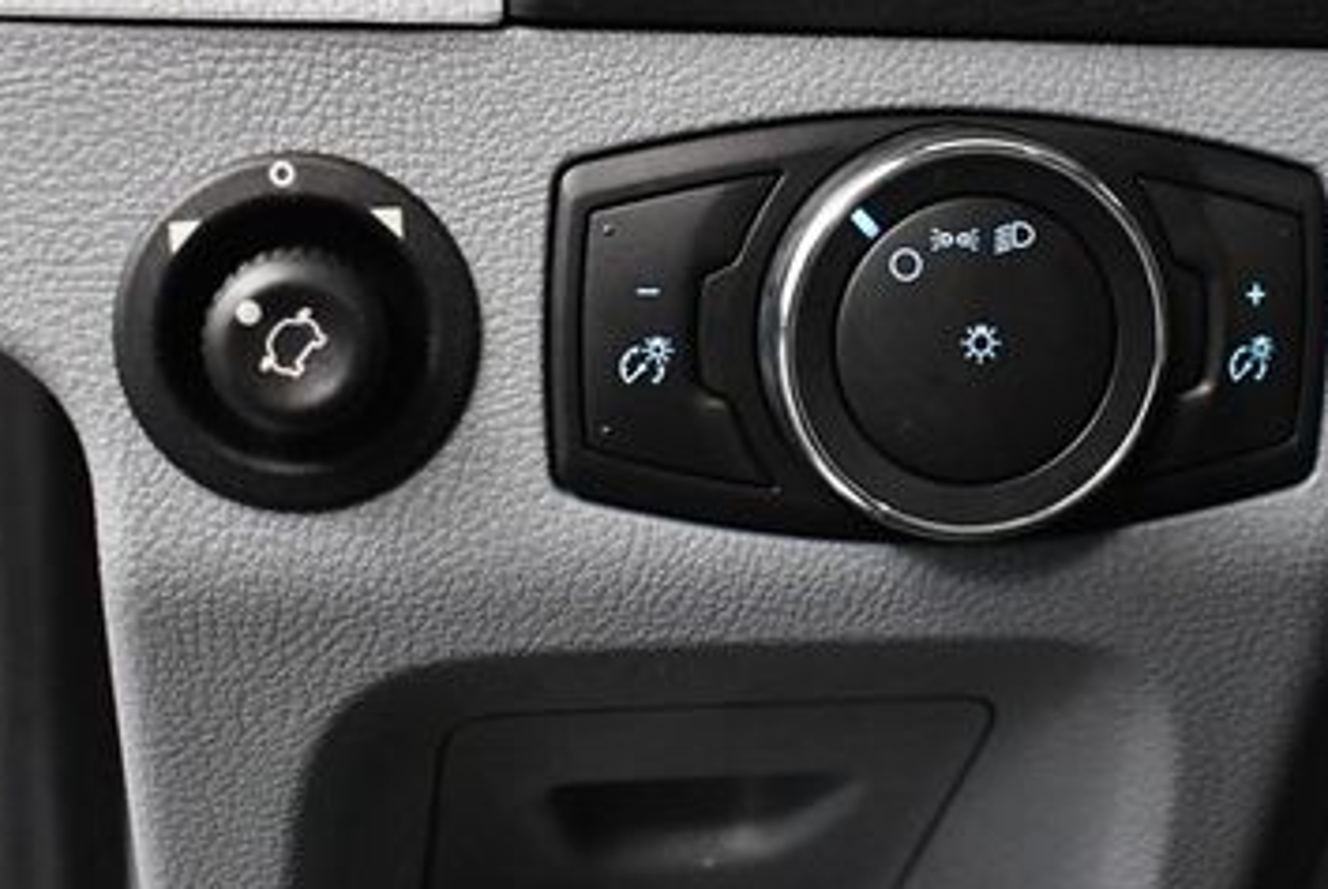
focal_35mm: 65
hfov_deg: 30.8
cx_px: 844
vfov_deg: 20.9
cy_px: 319
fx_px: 2401
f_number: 3.5
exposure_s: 1/80
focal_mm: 18
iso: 3200
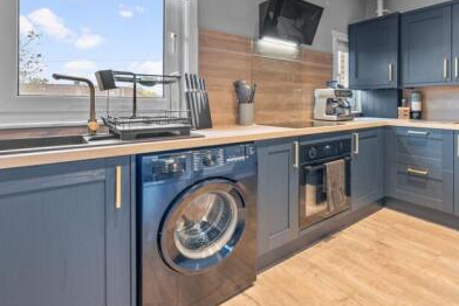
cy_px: 102
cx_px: 310
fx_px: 255
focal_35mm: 20
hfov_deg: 80.8
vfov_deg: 60.6
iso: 640
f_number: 5.6
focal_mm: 12
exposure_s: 1
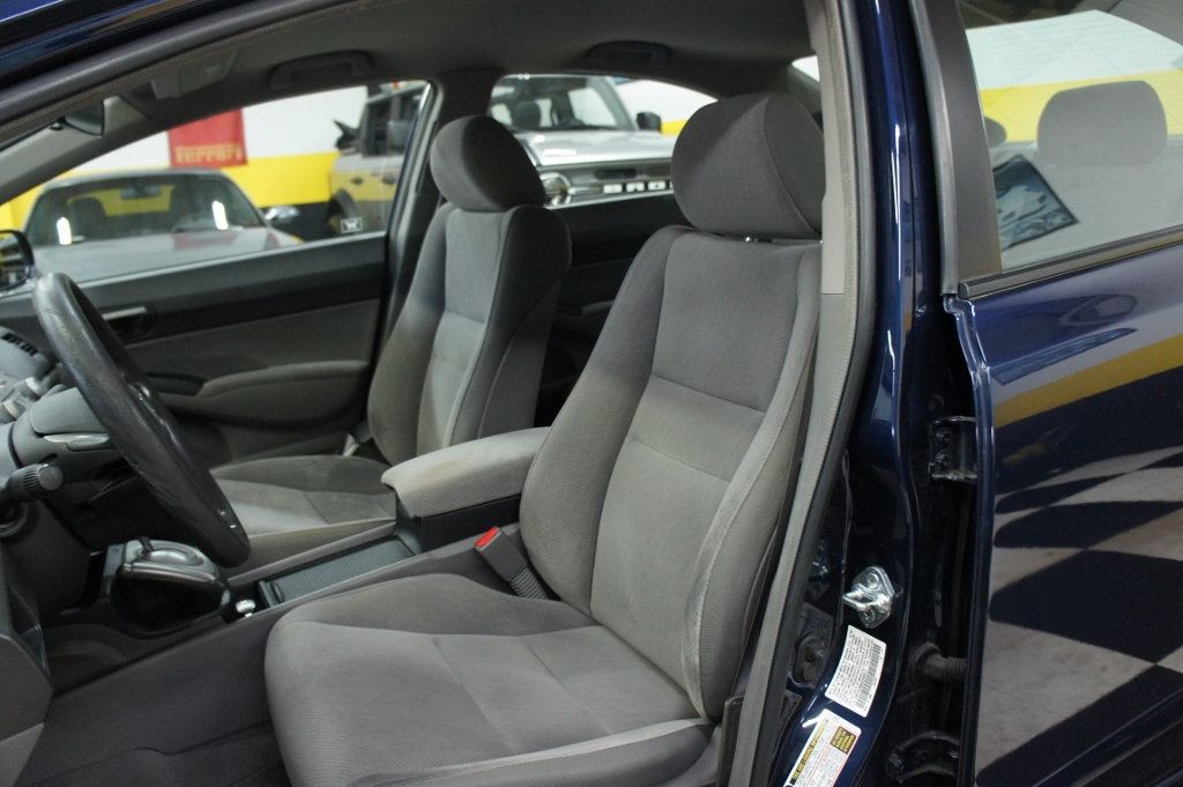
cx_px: 592
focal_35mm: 27
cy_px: 394
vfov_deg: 47.9
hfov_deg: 67.4
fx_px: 887
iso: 1600
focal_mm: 18
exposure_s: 1/60
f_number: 3.5
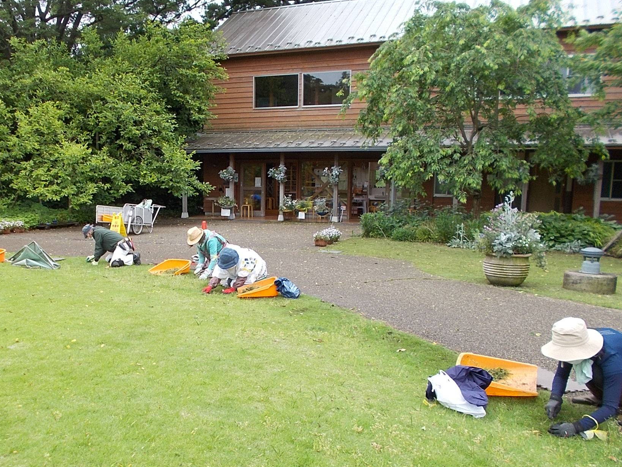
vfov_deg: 39.6
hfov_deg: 50.7
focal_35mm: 36
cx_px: 225
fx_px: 647
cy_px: 266
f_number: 3.2
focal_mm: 4.6
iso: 80
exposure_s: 1/125
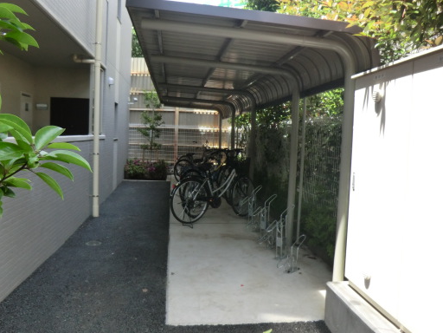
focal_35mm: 30
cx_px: 207
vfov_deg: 46.8
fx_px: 384
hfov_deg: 59.9
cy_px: 166
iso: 80
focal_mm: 4.3
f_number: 3.2
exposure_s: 1/200
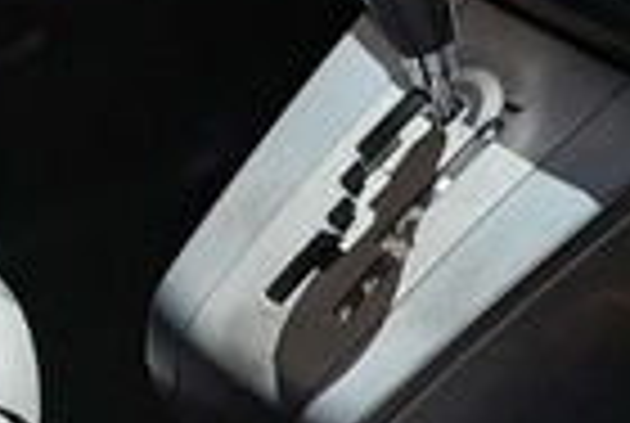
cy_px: -158
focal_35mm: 160
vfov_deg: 8.5
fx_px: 2806
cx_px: 936
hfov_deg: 12.2
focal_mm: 4
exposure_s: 1/60
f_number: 1.8
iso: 40
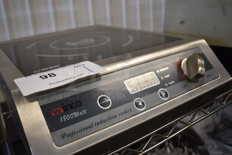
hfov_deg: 56.9
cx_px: 99
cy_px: 77
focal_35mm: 33
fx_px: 213
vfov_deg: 40.1
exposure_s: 1/250
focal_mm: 18
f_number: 3.5
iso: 640
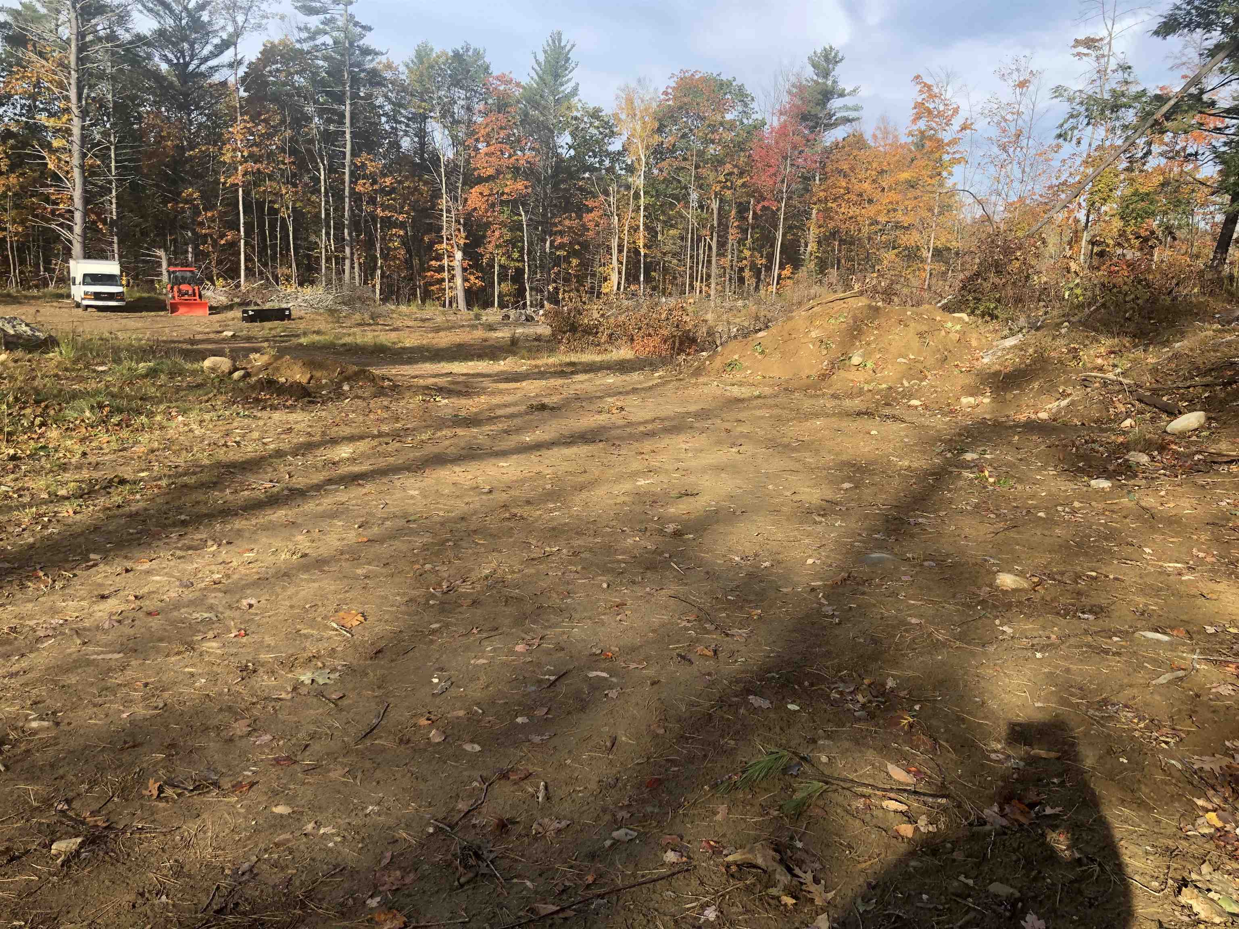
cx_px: 620
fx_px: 1002
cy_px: 464
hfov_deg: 63.4
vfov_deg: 49.7
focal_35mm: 28
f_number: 1.8
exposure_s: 1/666
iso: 20
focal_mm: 3.99
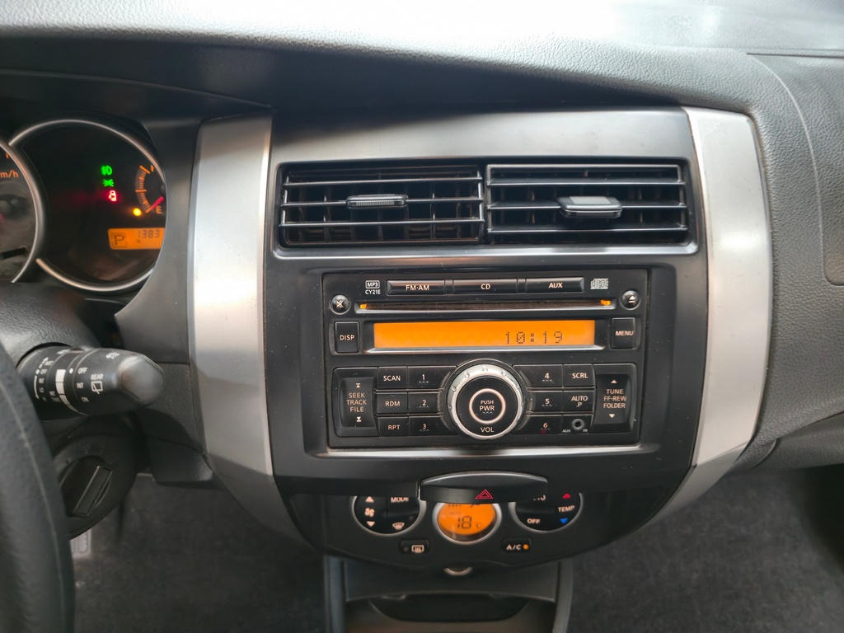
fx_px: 561
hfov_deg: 73.9
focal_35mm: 23
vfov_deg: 58.9
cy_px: 316
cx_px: 422
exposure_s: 1/40
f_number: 1.7
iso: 640
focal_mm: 6.3
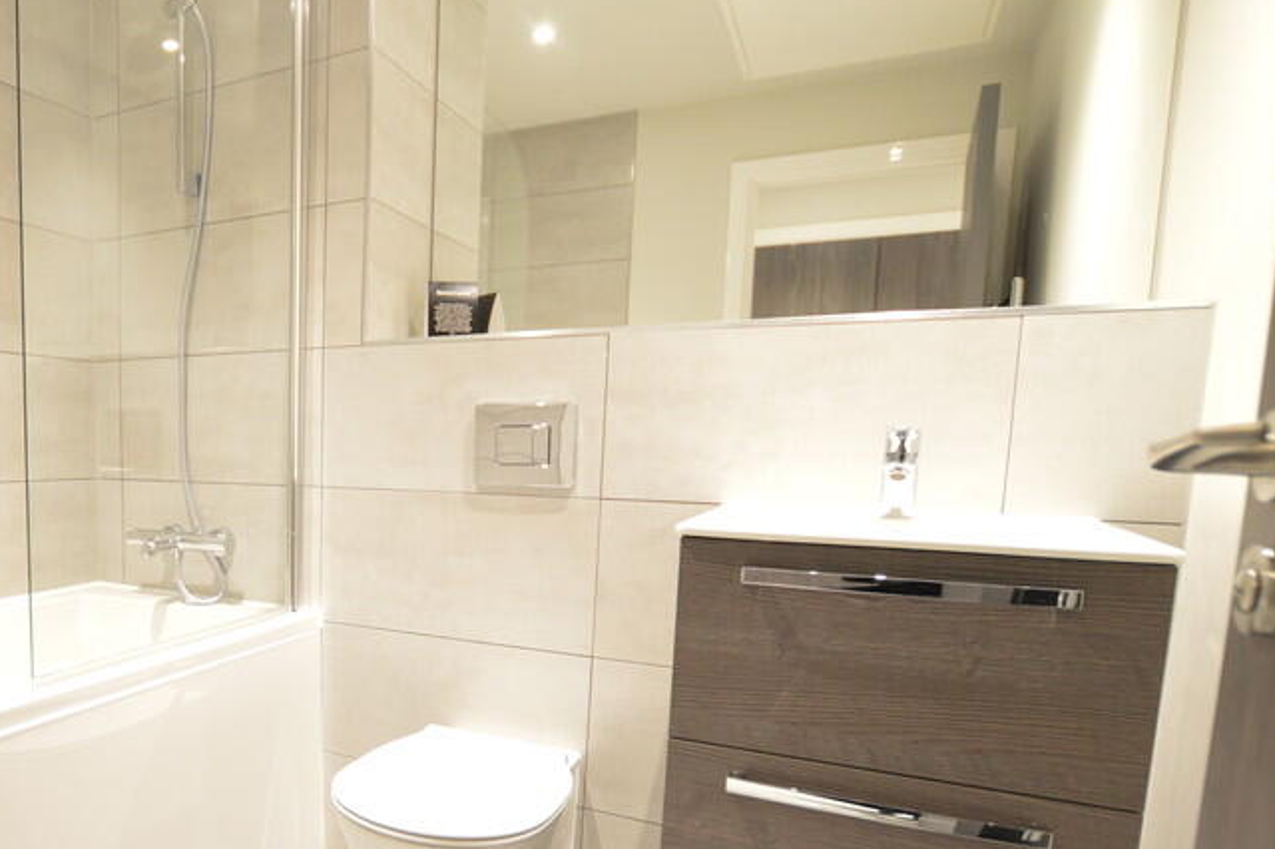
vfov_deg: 52.2
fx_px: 850
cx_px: 281
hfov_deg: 67.8
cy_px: 557
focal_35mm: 24
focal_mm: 10
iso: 900
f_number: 3.5
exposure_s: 1/15
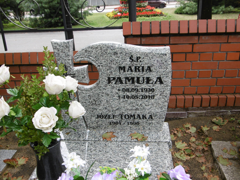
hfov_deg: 49.0
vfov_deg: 37.7
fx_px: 263
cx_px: 120
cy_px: 90
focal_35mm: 38
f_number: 3.7
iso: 100
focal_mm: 6.8
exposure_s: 1/100
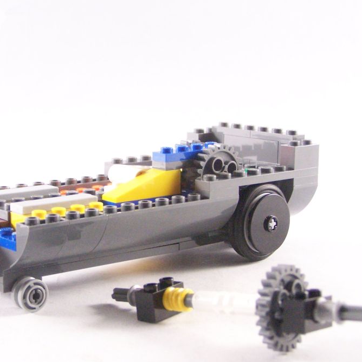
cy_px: 168
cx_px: 121
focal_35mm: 80
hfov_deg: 21.6
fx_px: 947
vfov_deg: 21.6
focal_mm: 9.8
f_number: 3.1
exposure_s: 1/45
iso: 400
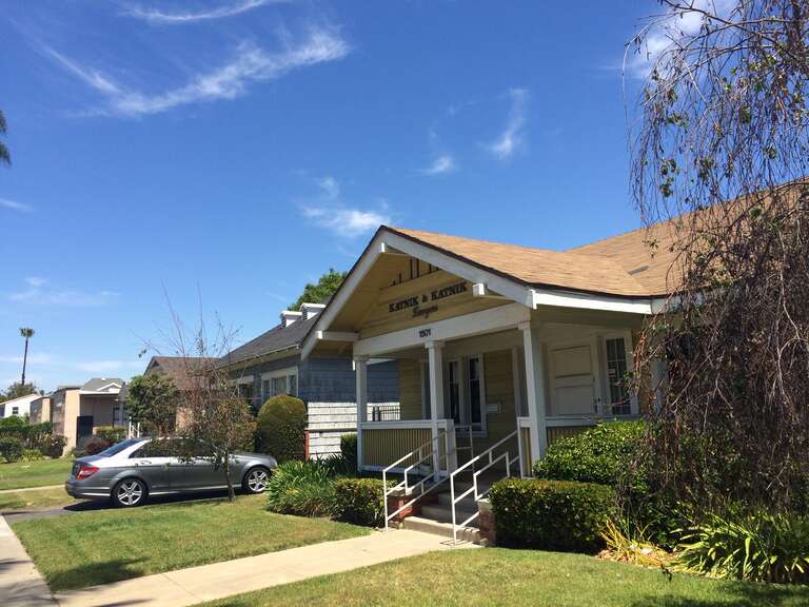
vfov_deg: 48.2
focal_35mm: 29
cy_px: 304
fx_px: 678
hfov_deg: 61.7
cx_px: 404
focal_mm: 4.15
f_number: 2.2
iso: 32
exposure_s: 1/1953
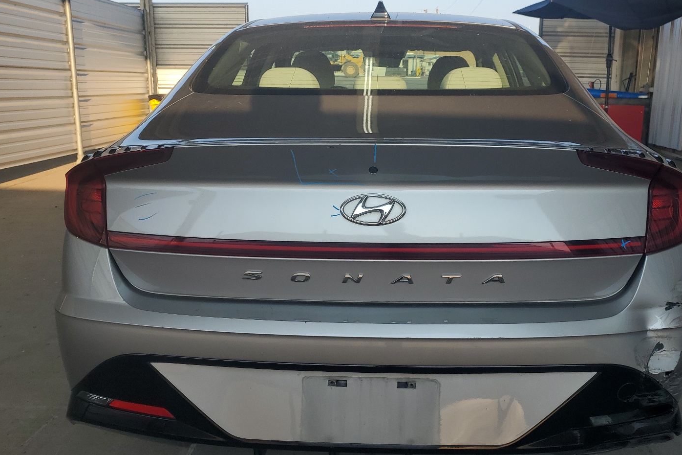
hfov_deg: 60.1
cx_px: 384
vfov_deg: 42.3
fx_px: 587
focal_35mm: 31
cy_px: 235
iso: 50
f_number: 1.5
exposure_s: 1/1111
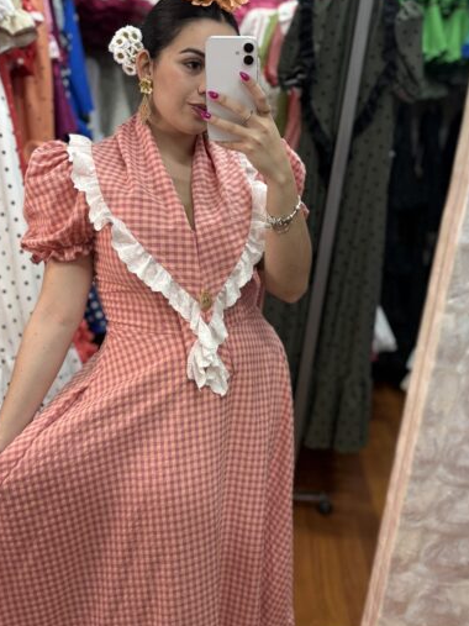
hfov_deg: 35.1
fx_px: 741
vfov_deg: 45.8
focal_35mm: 41
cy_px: 322
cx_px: 236
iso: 125
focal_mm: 5.96
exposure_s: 1/50
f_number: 1.6
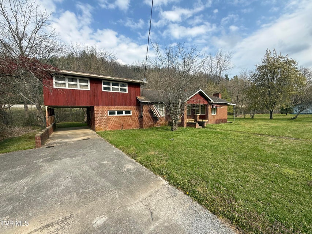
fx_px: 126
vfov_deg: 85.7
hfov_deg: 102.1
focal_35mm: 14
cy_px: 117
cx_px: 156
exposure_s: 1/970
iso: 50
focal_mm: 2.22
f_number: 2.2
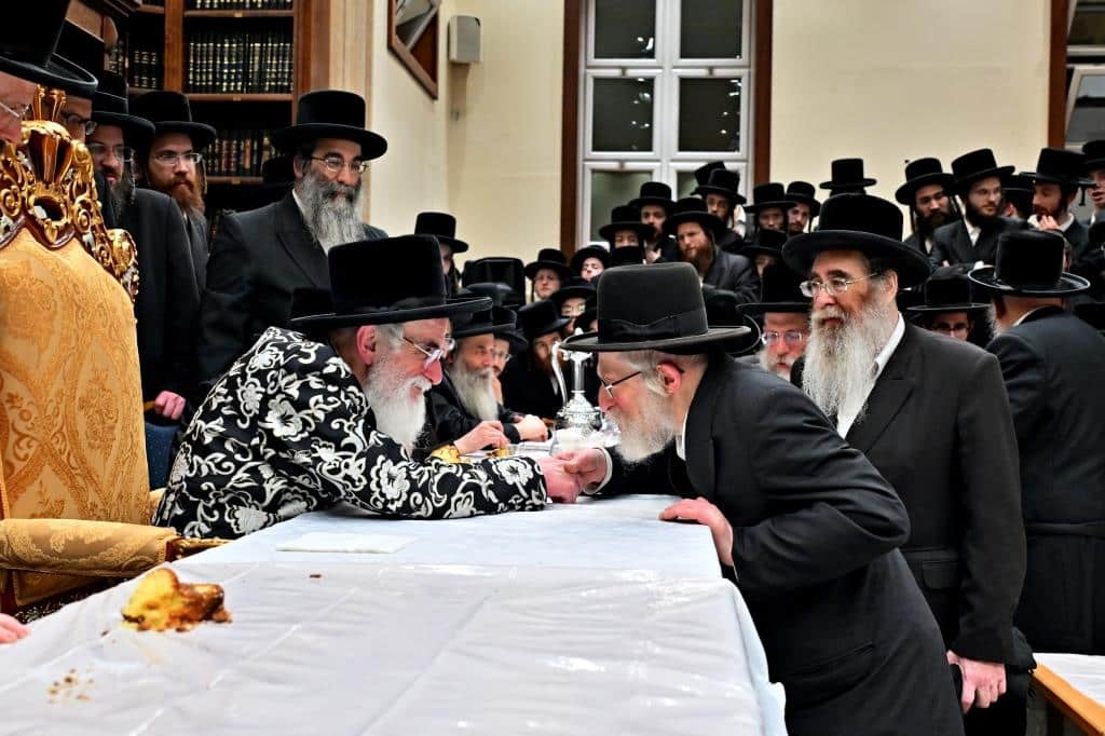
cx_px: 552
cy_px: 368
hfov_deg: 49.6
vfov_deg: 34.2
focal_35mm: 39
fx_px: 1197
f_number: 4
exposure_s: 1/250
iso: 1000
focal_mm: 26.5
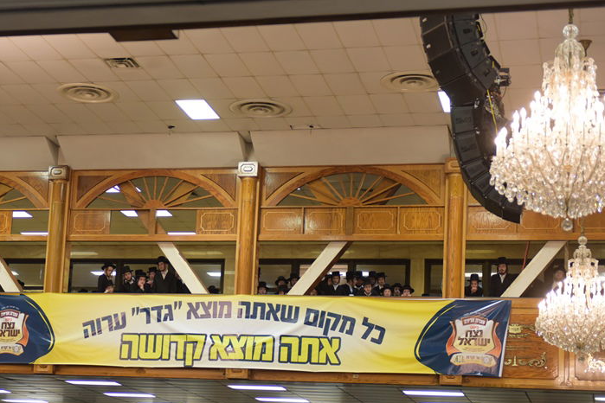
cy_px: 267
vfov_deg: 16.6
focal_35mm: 82
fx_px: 1378
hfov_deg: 24.6
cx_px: 193
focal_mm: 56
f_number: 2.8
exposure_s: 1/125
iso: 800
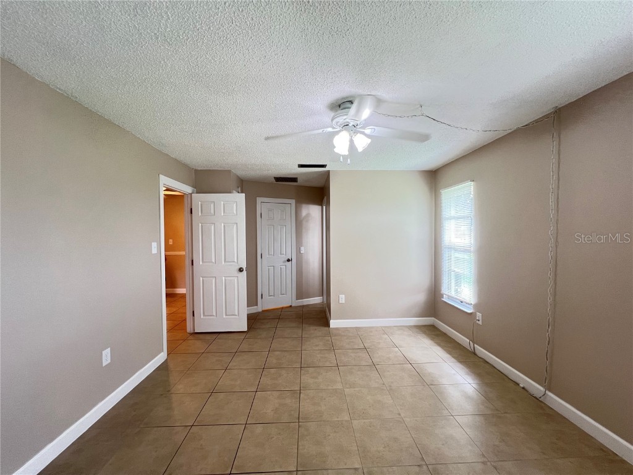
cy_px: 238
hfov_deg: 106.2
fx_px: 238
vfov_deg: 89.9
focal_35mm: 13
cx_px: 316
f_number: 1.8
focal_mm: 1.57
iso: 200
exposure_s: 1/60
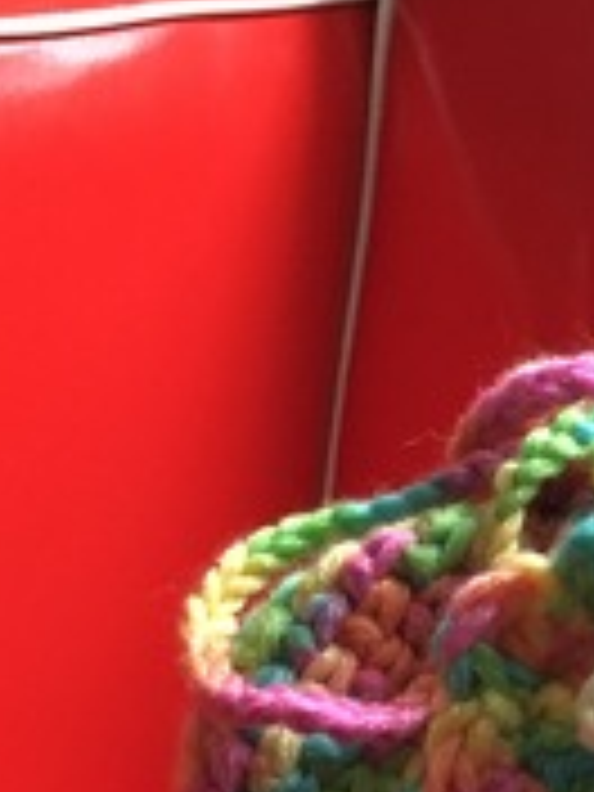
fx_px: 1762
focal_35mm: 77
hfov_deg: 18.2
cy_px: 788
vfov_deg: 24.2
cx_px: 716
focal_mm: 4.15
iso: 250
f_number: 2.2
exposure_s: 1/17
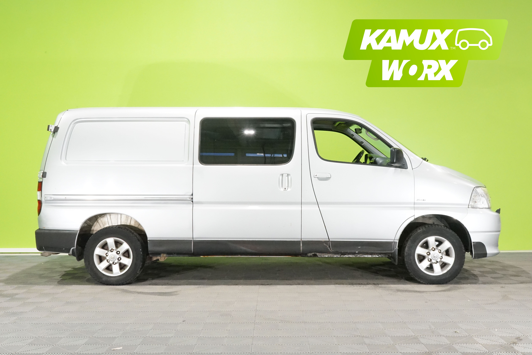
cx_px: 266
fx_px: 576
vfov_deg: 34.2
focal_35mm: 39
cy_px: 178
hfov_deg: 49.6
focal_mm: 39
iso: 6400
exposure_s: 1/15
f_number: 20
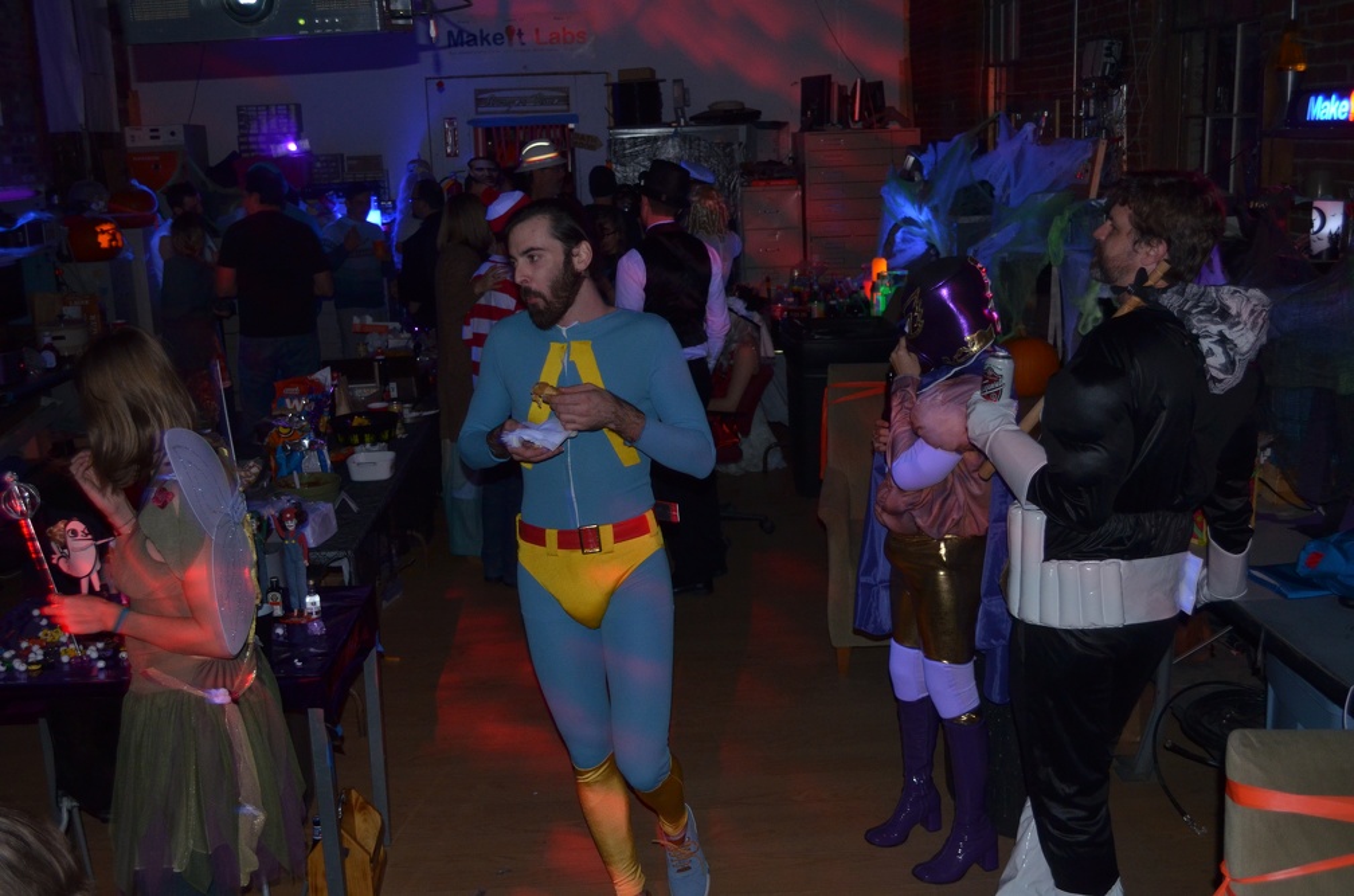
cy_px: 448
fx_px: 1351
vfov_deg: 36.7
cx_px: 677
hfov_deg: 53.2
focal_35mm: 36
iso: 800
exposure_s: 1/30
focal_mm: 24
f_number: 4
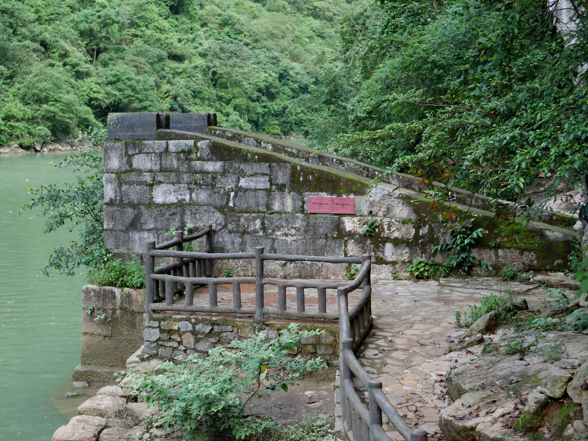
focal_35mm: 62
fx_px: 1054
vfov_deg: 23.7
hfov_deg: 31.2
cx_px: 294
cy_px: 220
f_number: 5.4
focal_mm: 31
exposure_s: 1/80
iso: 400
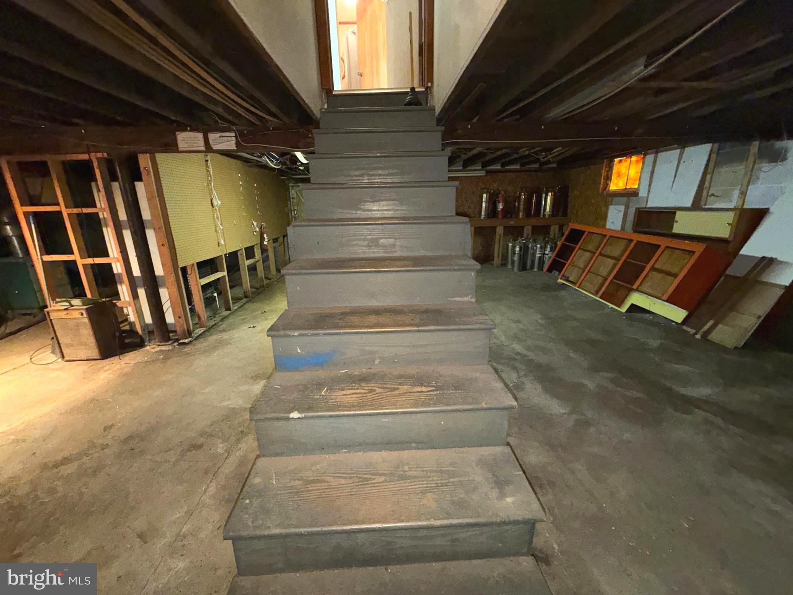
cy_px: 298
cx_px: 396
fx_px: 321
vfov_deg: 85.7
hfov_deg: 102.1
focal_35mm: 14
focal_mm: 2.22
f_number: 2.2
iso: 320
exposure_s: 1/30
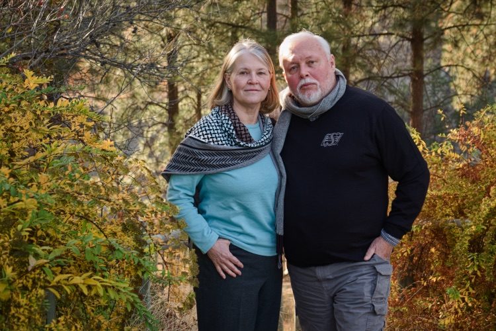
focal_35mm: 83
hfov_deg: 24.5
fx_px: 1143
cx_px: 248
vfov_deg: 16.5
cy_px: 166
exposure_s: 1/60
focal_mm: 55.6
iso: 400
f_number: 6.4
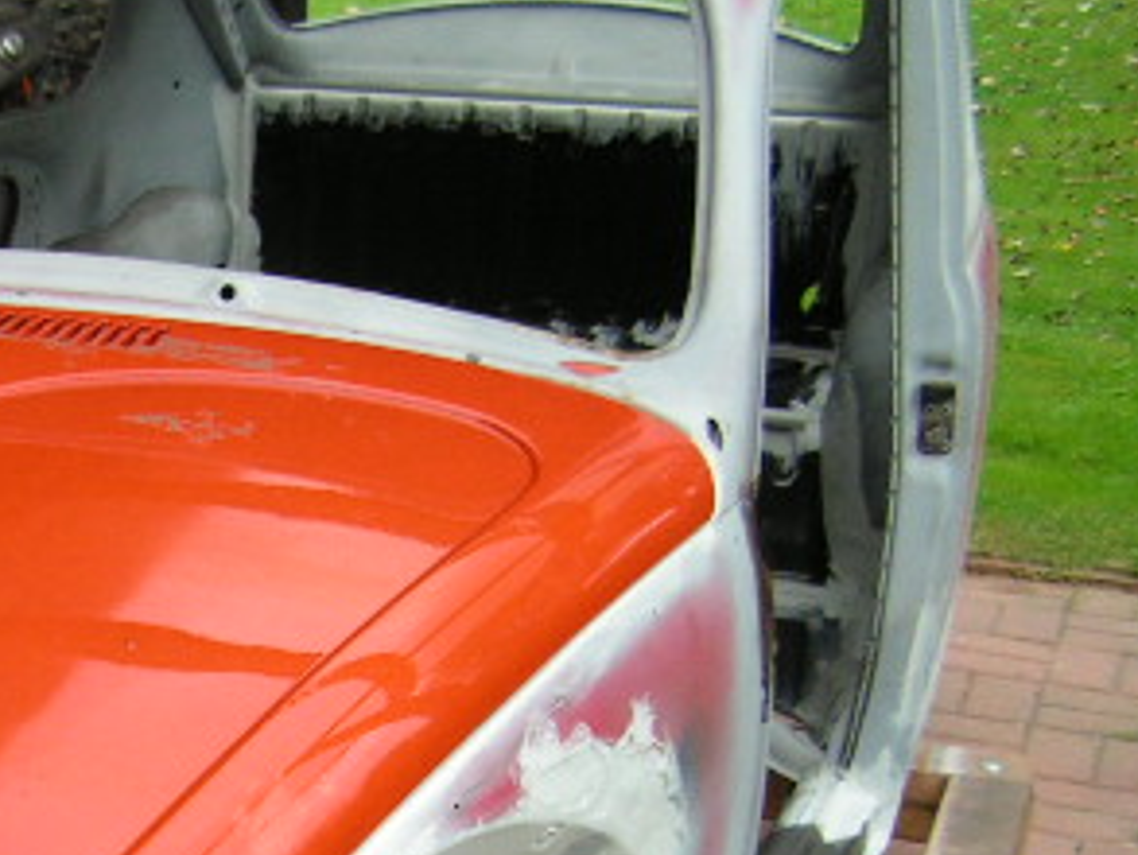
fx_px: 2730
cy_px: 909
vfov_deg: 17.3
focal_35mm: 83
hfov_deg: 22.5
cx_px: -47
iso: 80
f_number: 2.8
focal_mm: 6.3
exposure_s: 1/40
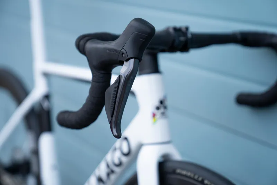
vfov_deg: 19.4
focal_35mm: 70
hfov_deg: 28.8
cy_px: 92
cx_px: 138
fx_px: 538
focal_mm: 70
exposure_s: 1/2000
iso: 500
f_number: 2.8
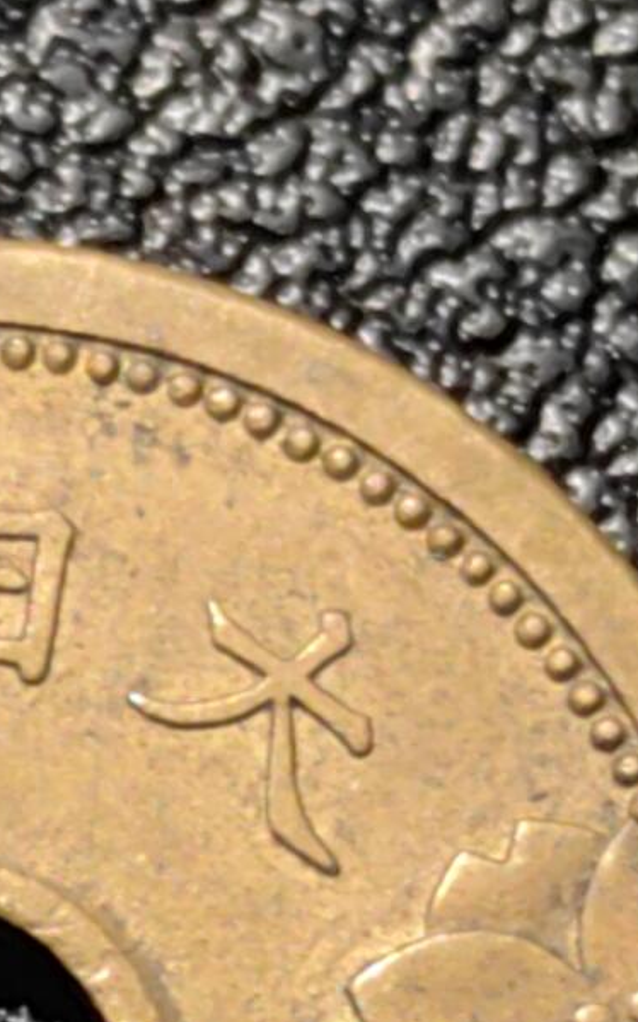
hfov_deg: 5.1
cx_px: -150
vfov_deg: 8.2
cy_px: 1135
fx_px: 7099
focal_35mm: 255
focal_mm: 5.75
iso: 100
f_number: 2
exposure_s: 1/100
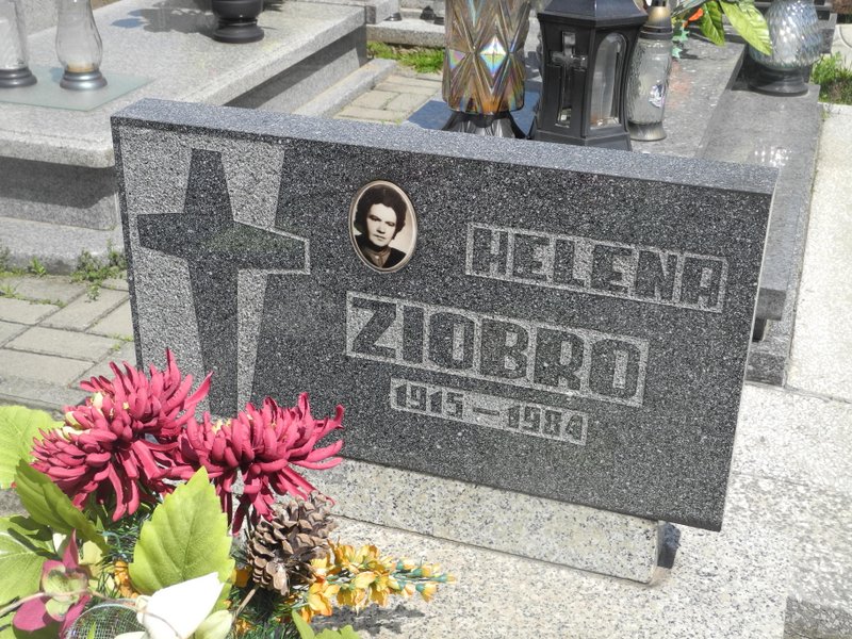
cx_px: 426
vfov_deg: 29.1
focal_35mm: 50
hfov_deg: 38.2
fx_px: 1231
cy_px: 320
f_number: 3.5
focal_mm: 10.7
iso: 100
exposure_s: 1/1000
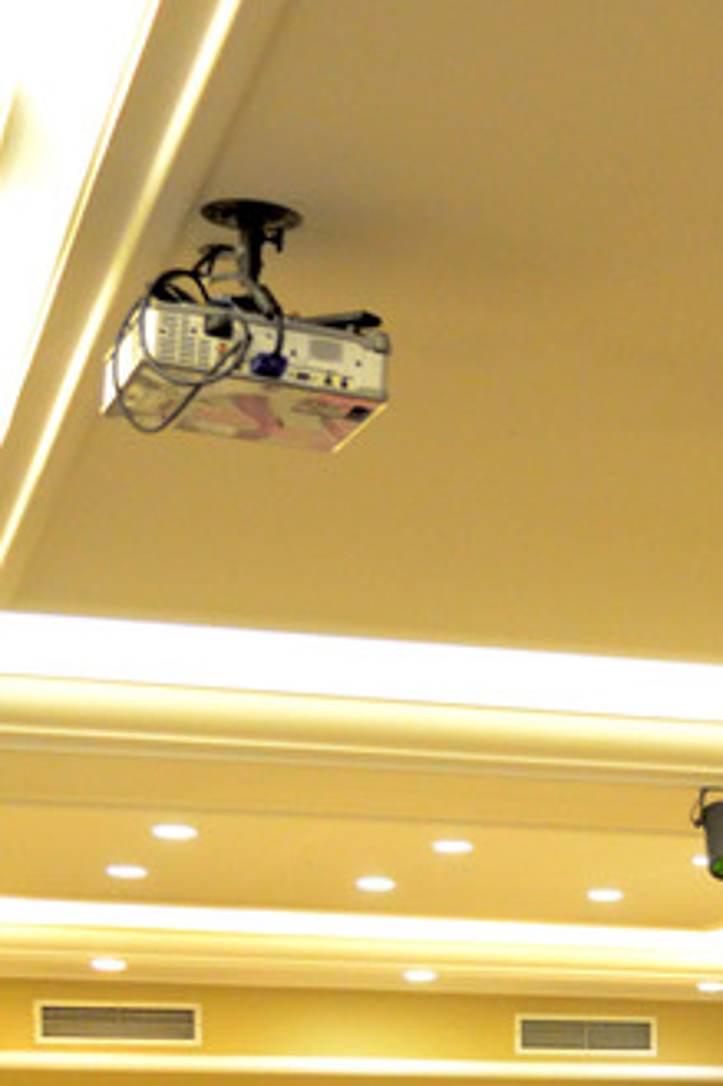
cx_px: 1255
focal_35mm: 95
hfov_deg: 13.1
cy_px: 1188
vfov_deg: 20.5
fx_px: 2865
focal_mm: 18
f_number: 3.5
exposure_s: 1/30
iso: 2000
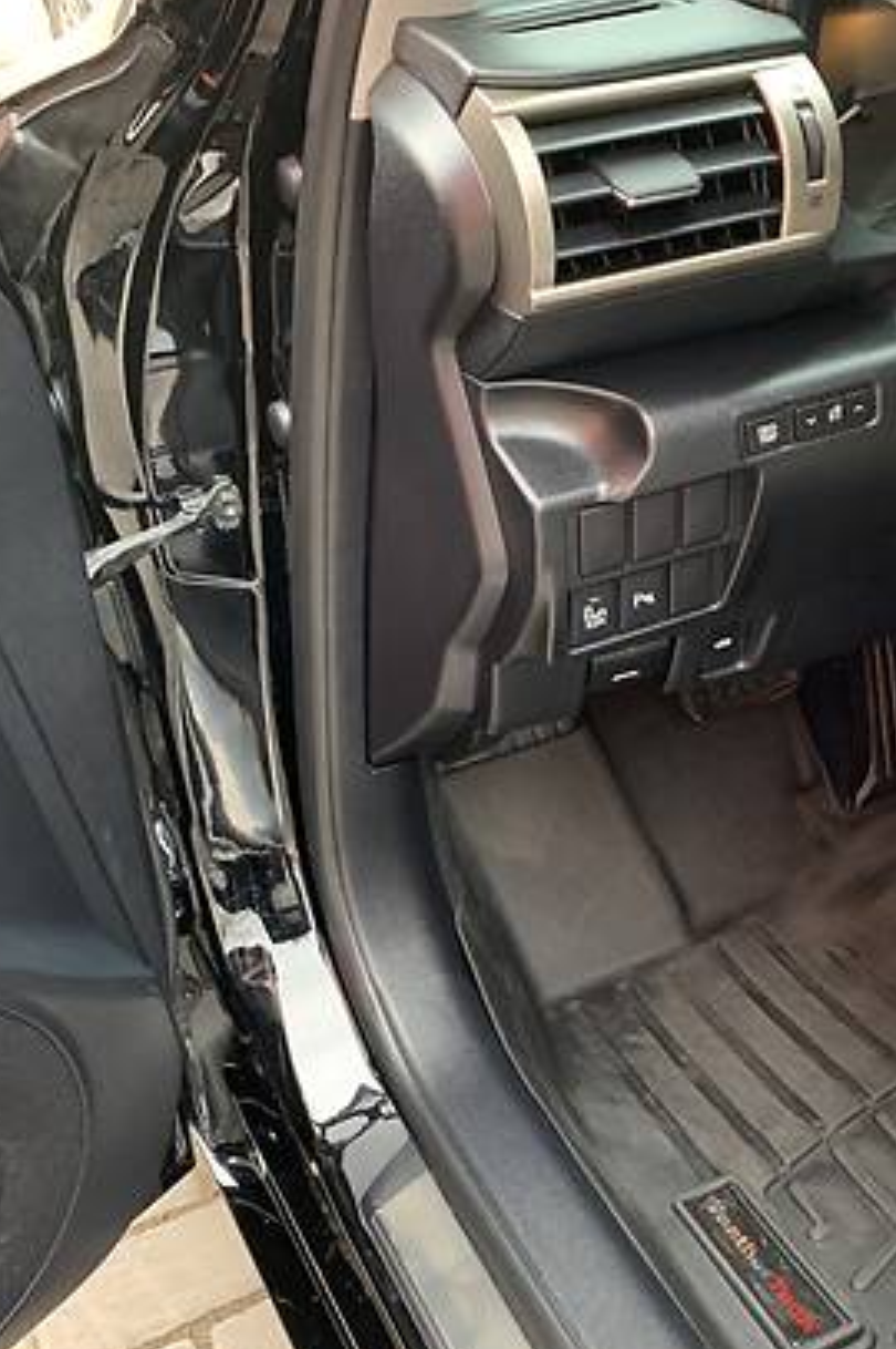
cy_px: 748
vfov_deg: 48.4
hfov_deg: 32.9
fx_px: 1496
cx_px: 640
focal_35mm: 40
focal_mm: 4.2
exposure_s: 1/60
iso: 200
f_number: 1.8
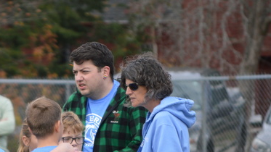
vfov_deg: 2.1
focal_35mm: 589
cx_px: 14
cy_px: 169
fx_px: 4234
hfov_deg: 3.7
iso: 400
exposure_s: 1/640
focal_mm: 175
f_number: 5.3
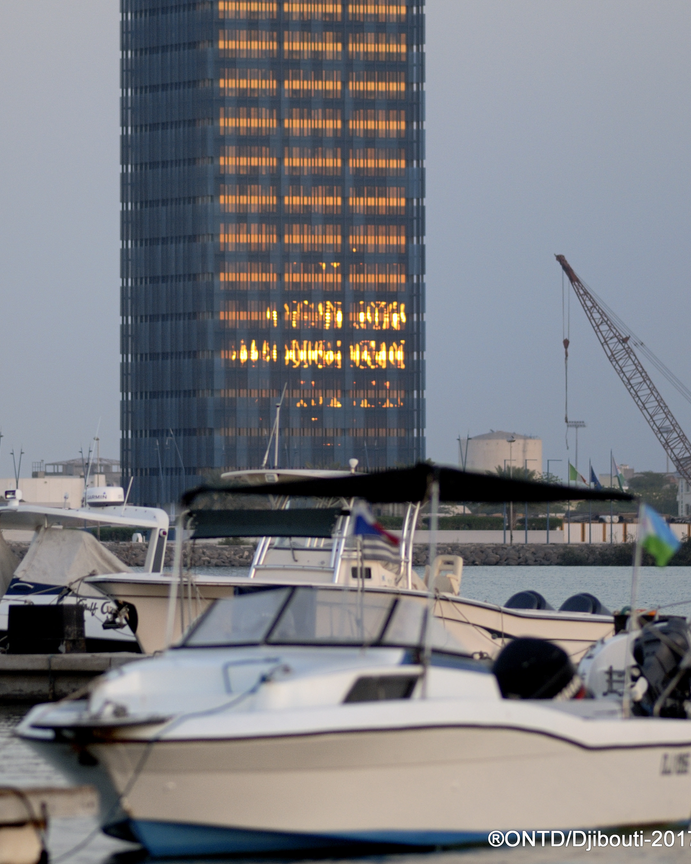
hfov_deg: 4.3
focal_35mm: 358
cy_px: 266
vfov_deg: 5.4
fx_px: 9151
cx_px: 317
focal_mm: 180
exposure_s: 1/320
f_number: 2.8
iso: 200
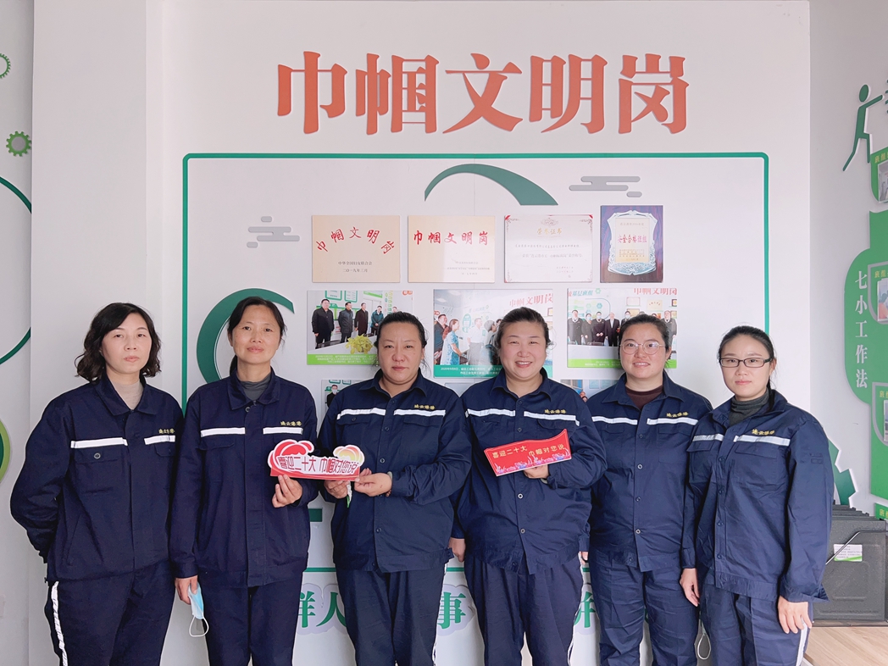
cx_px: 444
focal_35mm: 26
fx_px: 667
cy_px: 333
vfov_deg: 53.1
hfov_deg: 67.3
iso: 40
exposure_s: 1/271
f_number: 1.5
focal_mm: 5.7
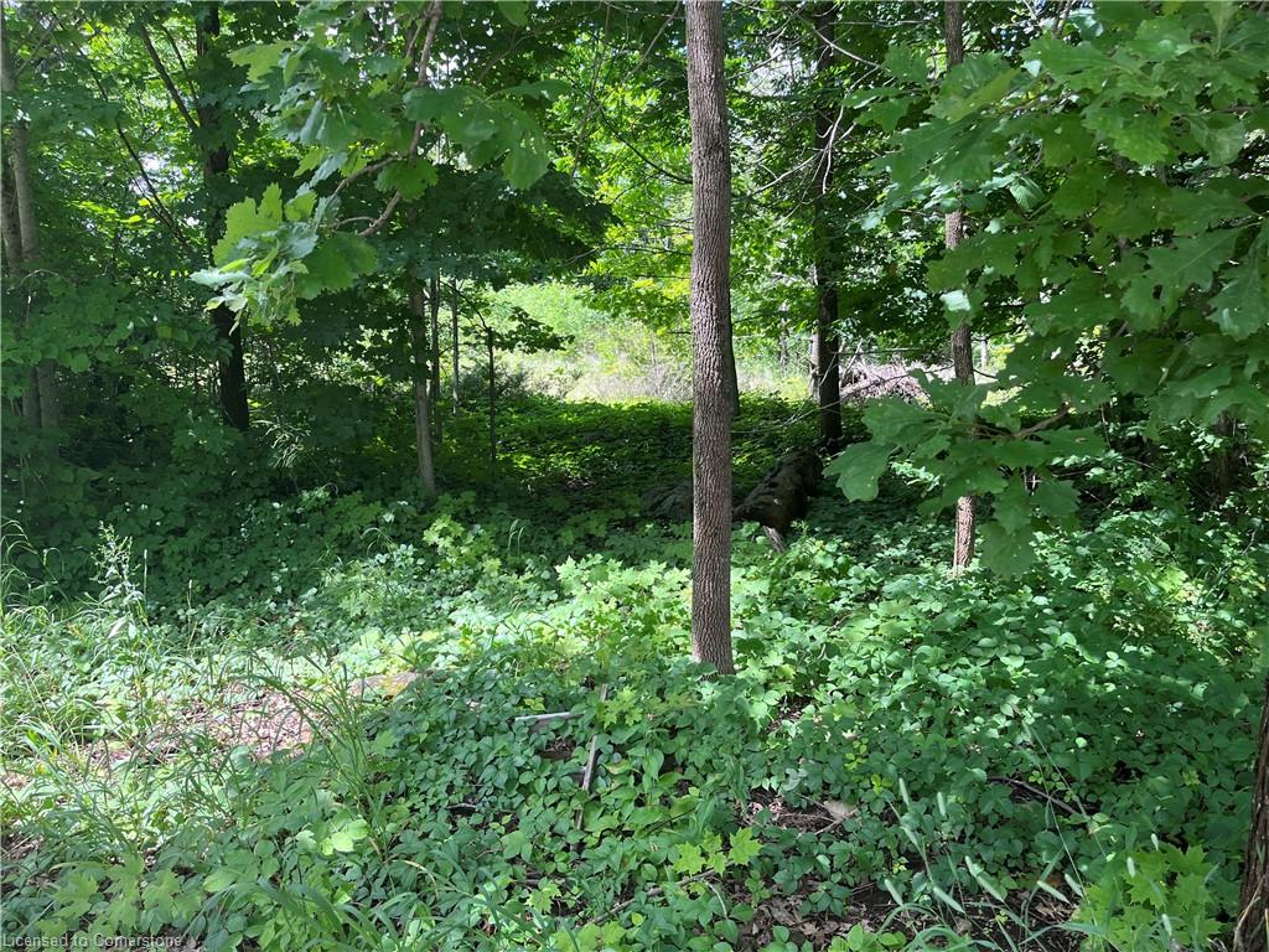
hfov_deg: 67.3
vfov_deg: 53.1
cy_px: 476
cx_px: 634
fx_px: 953
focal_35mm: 26
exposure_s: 1/347
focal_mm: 5.1
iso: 50
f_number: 1.6
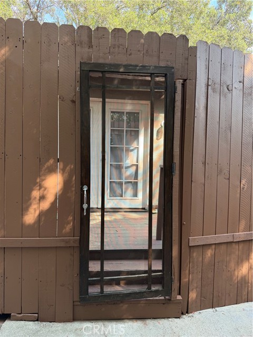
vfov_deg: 71.6
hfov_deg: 56.8
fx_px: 234
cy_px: 168
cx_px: 126
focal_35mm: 24
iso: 125
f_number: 1.78
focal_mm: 6.76
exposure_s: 1/201
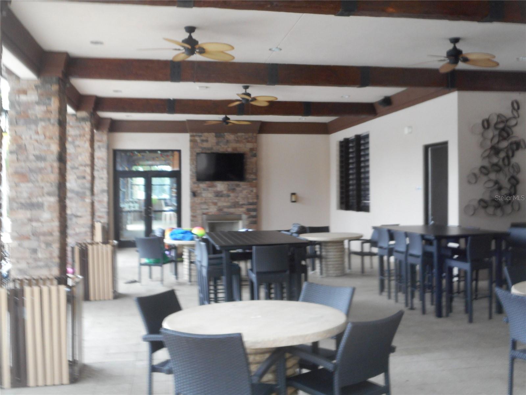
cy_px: 198
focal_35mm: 39
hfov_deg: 47.9
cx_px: 263
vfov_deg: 36.8
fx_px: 593
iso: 250
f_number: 4.5
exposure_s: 1/30
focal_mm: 6.9
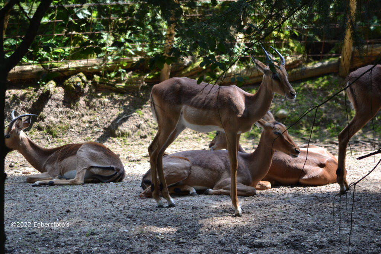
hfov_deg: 5.7
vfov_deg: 3.8
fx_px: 3810
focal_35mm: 360
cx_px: 190
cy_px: 127
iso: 400
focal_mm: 240
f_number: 5.3
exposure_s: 1/250
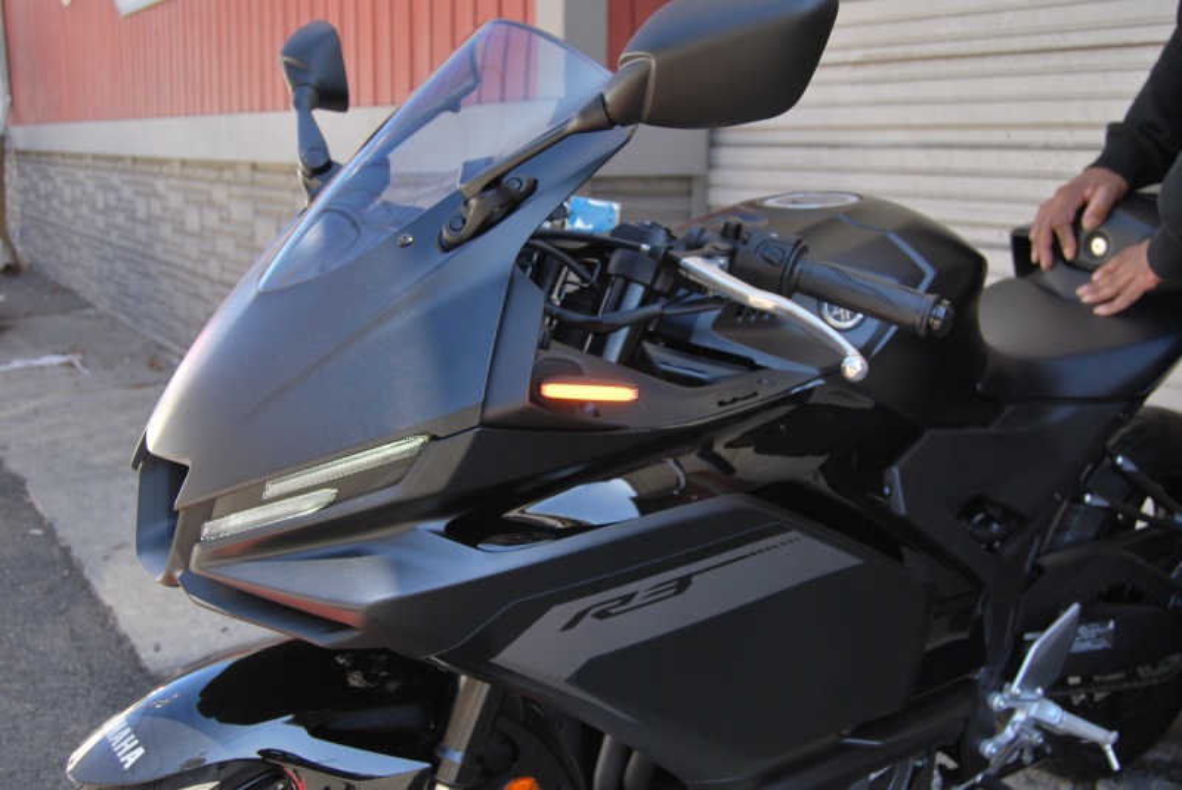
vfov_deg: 38.4
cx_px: 591
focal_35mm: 34
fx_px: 1134
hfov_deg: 55.1
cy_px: 395
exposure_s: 1/80
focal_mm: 23
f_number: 5.6
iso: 100
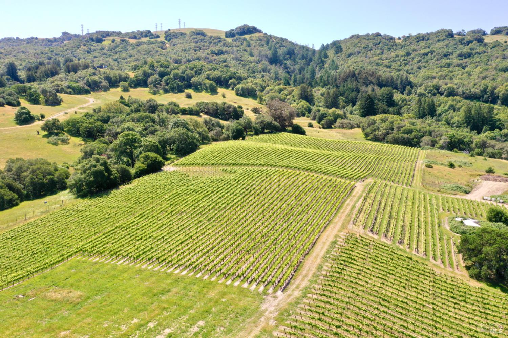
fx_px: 395
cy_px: 169
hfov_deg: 65.5
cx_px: 254
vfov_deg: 46.4
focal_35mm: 28
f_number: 5.6
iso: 100
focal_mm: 10.26
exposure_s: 1/320
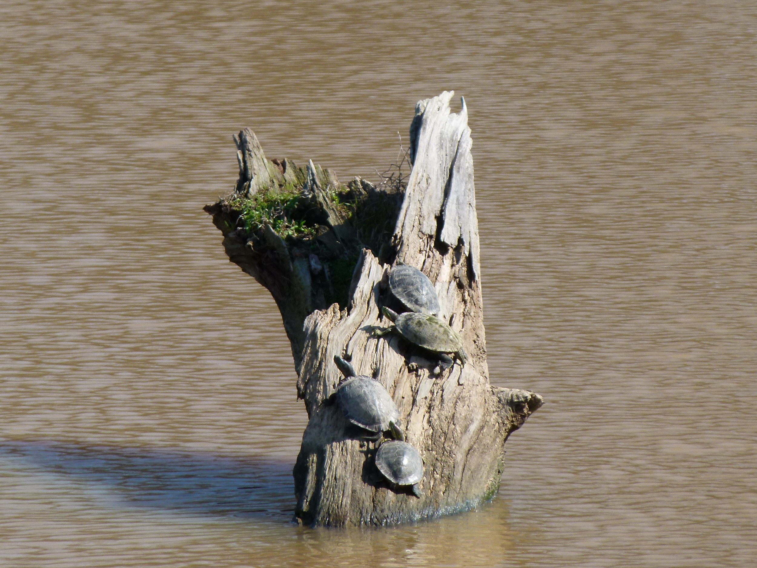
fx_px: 17473
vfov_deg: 1.9
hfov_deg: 2.5
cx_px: 378
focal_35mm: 799
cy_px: 284
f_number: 5.2
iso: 100
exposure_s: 1/400
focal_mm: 108
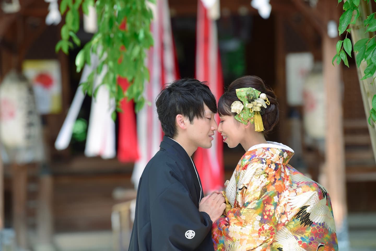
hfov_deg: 10.3
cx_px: 188
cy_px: 126
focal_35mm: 200
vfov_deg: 6.9
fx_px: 2089
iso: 100
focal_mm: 200
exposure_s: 1/200
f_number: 4
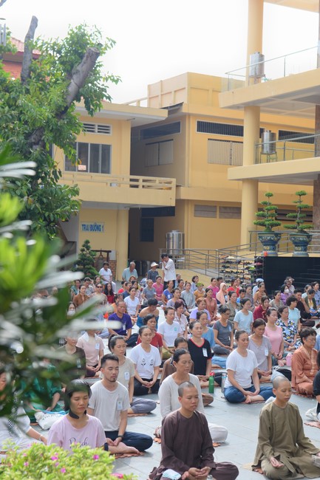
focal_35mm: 62
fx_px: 827
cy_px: 240
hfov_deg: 21.9
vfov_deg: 32.4
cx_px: 160
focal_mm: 62
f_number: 6.3
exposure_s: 1/125
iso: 100
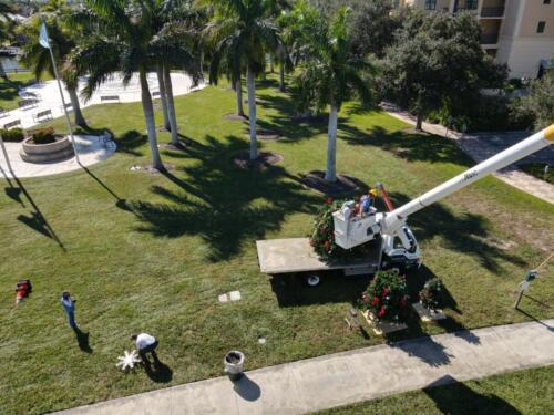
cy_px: 208
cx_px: 277
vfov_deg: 56.8
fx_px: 384
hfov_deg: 71.6
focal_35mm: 24
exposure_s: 1/500
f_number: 2.8
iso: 100
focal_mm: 4.5
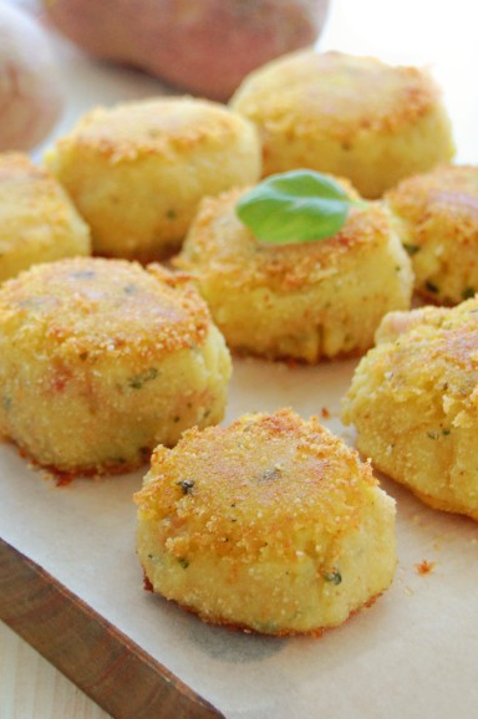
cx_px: 96
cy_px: 194
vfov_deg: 18.7
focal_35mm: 109
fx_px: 2176
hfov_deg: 12.5
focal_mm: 42
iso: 800
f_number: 5.3
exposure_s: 1/25
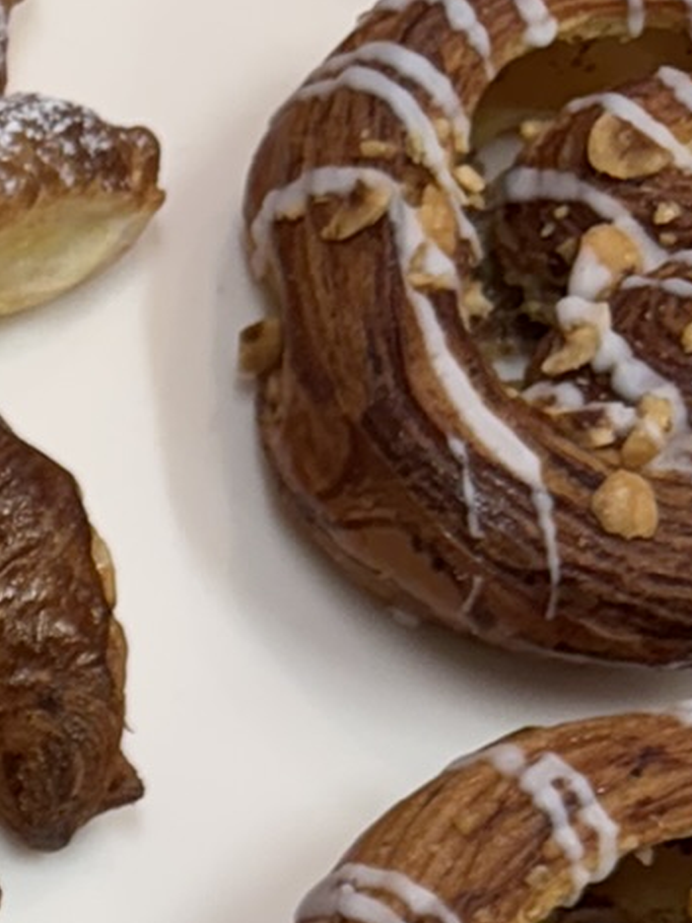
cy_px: 1315
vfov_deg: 17.2
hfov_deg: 12.1
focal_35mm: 105
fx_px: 2799
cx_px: -793
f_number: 1.78
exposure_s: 1/100
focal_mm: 6.76
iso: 125
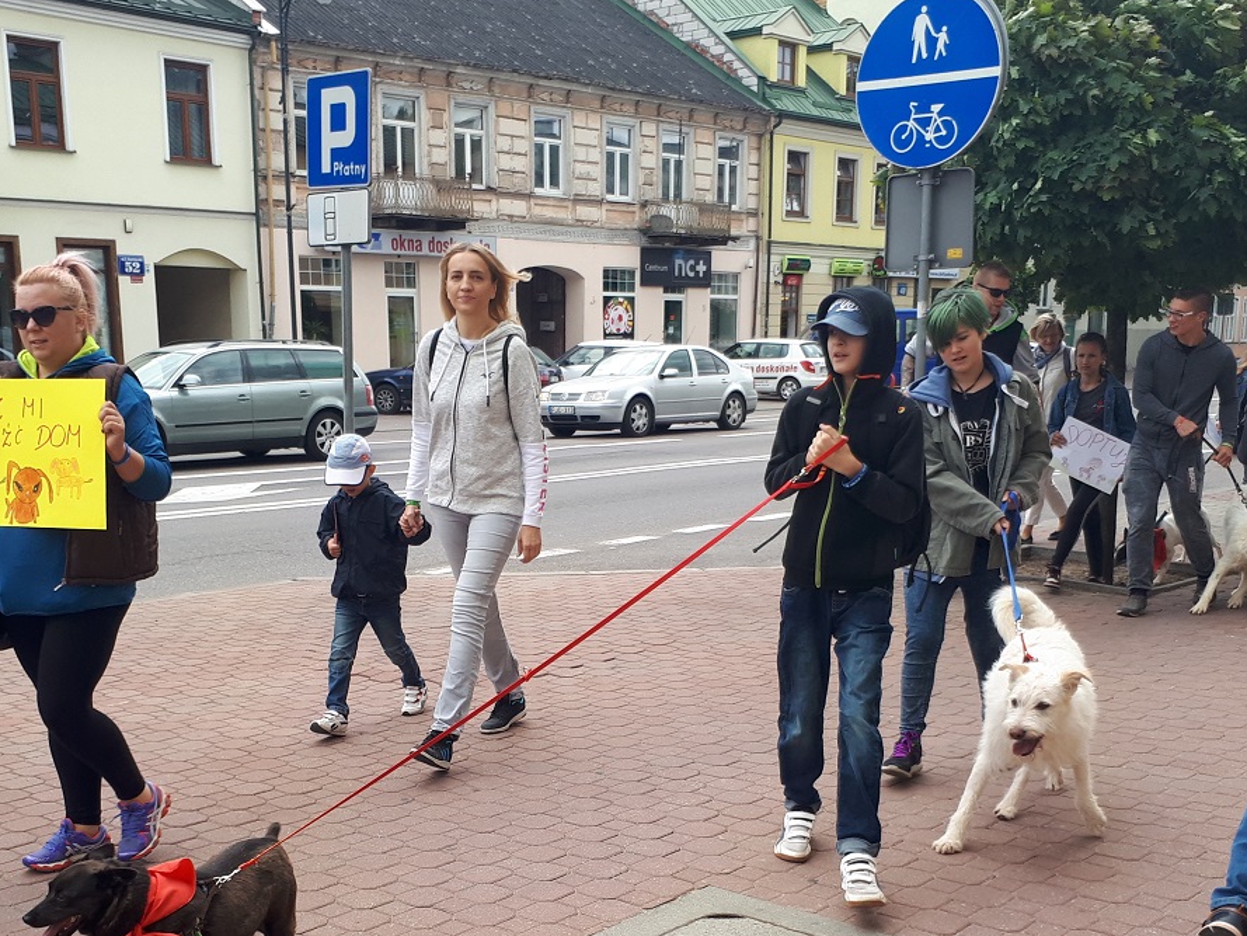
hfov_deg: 44.7
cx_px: 556
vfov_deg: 33.6
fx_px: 1513
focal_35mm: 42
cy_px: 716
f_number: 1.9
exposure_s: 1/461
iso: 40
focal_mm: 3.6
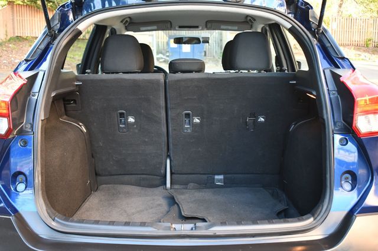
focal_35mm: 43
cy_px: 126
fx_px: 451
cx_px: 189
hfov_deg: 45.5
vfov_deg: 31.2
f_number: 4.2
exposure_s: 1/125
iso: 1250
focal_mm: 29
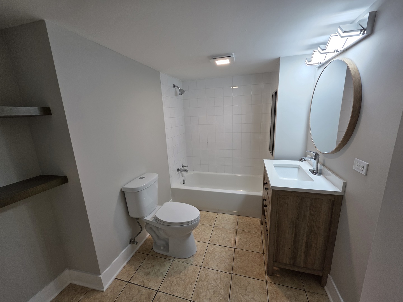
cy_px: 151
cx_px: 202
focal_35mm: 13
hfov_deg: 106.2
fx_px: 151
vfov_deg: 89.9
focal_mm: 2.2
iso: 64
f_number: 1.9
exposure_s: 1/120
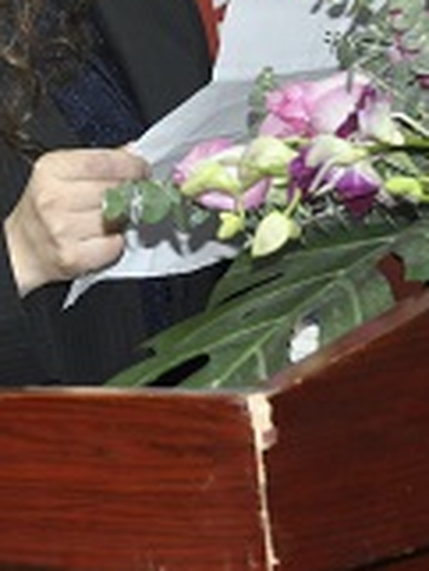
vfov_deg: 9.1
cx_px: -308
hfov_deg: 6.8
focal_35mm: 215
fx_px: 3548
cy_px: -28
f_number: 4.2
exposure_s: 1/60
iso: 800
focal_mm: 40
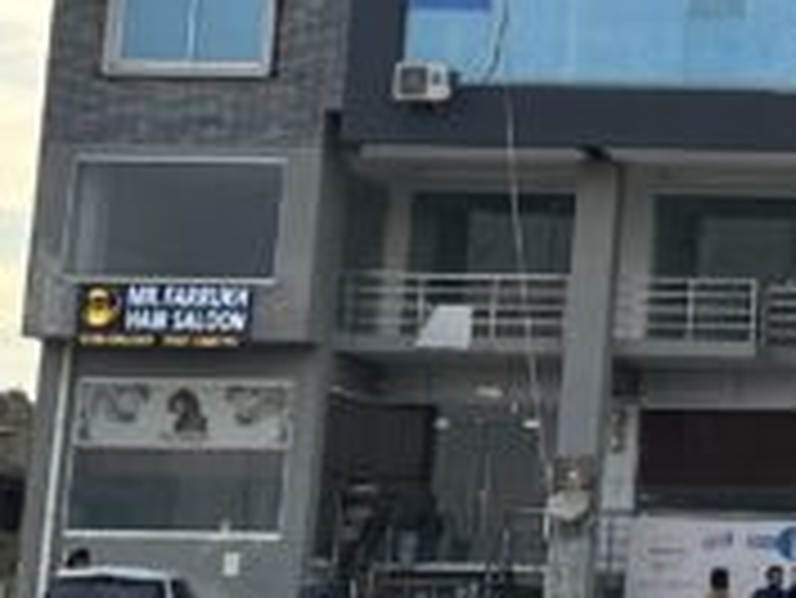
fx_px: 3198
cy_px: -13
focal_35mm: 139
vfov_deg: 10.6
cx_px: 1295
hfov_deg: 13.2
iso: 80
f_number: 1.78
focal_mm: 6.86
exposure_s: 1/1357
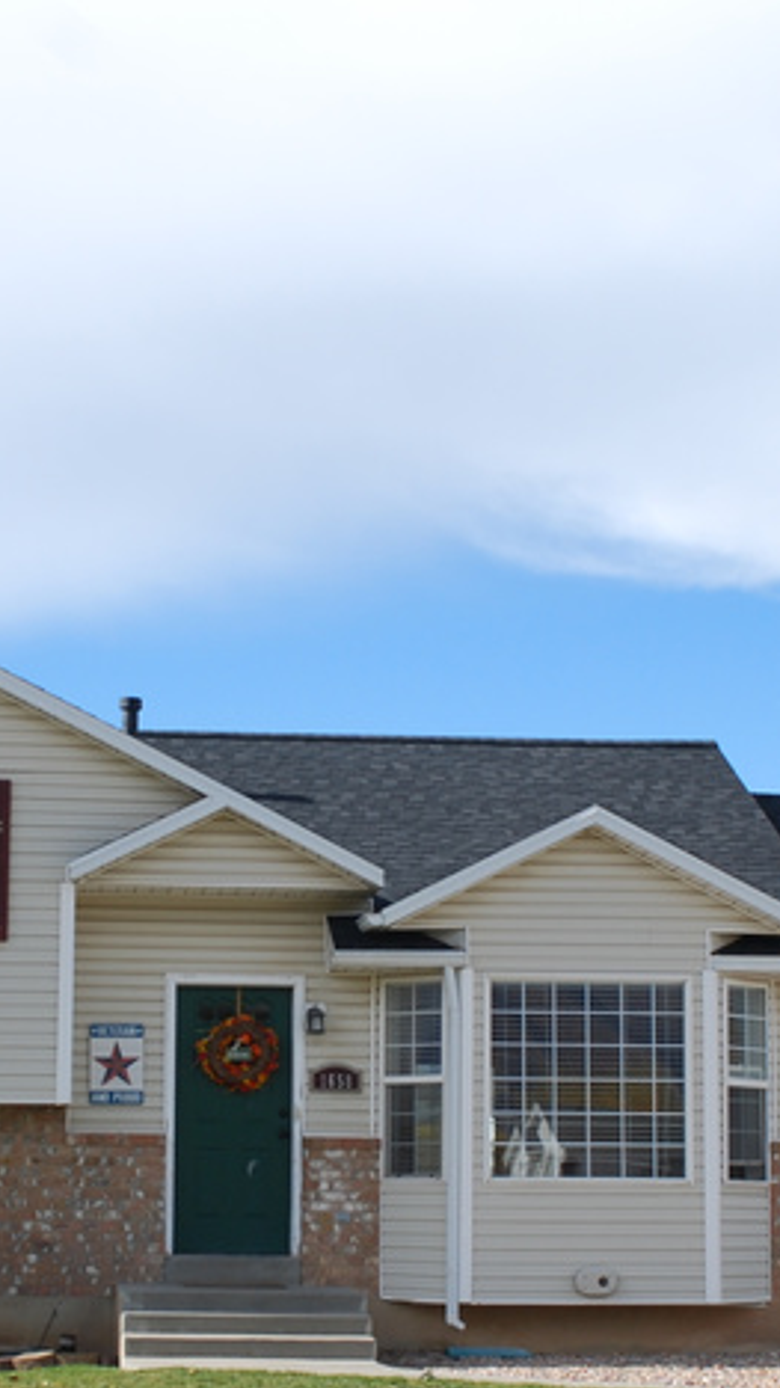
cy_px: 873
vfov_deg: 26.7
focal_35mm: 79
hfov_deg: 15.2
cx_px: 279
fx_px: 2912
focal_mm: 23
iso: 100
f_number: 7.1
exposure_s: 1/200
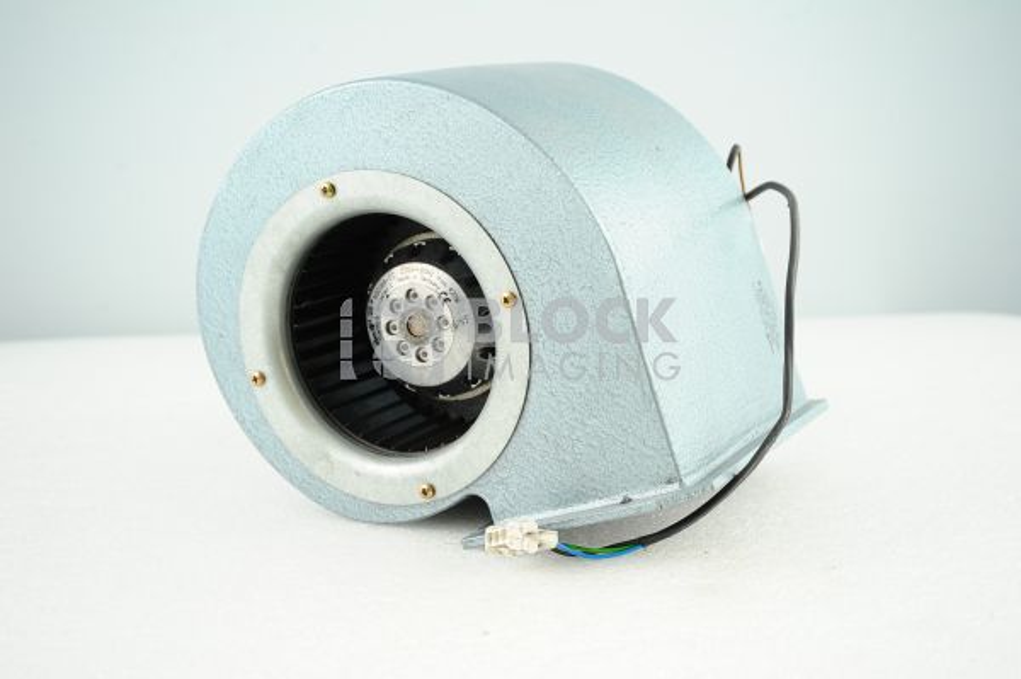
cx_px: 510
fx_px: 1757
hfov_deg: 32.4
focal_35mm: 62
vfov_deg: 21.9
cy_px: 340
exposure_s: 1/100
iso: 800
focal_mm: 62
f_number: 7.1
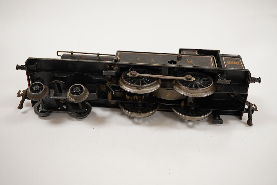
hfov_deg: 43.6
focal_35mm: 45
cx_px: 138
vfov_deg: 29.9
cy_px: 92
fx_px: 346
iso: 1250
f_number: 7.1
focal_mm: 30
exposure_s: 1/125
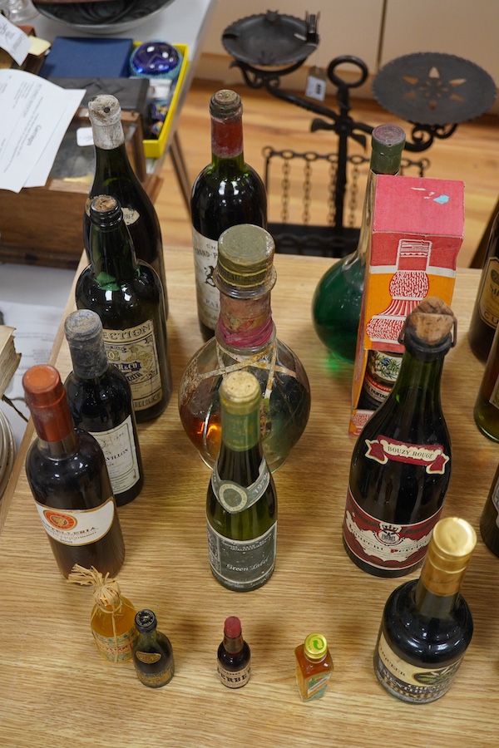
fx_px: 936
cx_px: 250
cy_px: 374
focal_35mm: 45
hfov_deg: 29.9
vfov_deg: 43.6
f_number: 3.5
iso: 1250
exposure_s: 1/200
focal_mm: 30
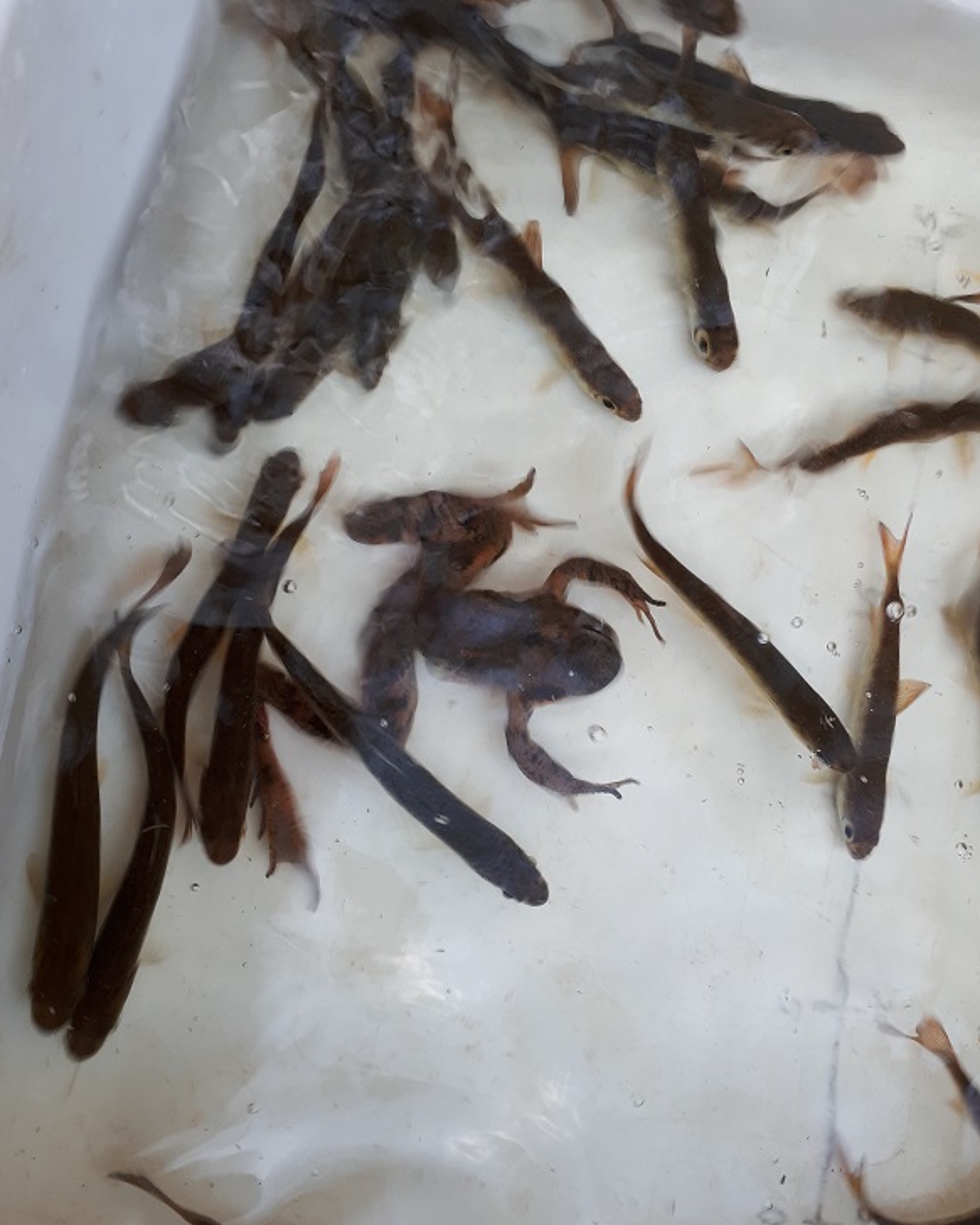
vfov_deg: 60.4
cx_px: 482
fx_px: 1051
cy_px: 607
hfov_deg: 50.0
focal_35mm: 29
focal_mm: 3.6
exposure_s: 1/50
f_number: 1.9
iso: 40
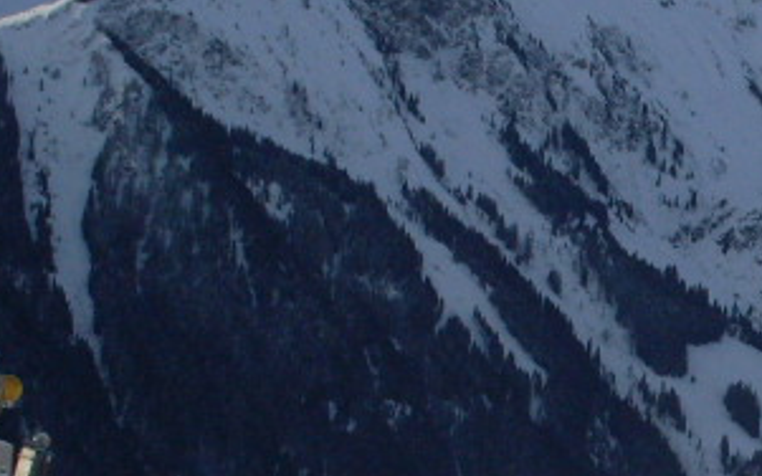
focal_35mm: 137
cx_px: 833
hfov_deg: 14.9
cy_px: 577
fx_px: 2845
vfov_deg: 9.4
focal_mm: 6.3
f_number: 8.4
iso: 80
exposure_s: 1/250
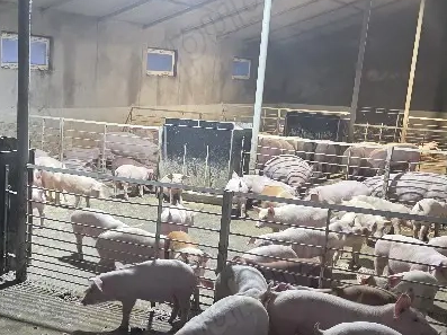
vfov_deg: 24.7
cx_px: 73
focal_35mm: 58
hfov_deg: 32.1
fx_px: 748
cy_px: 275
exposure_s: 1/101
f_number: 1.7
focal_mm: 6.3
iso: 1000
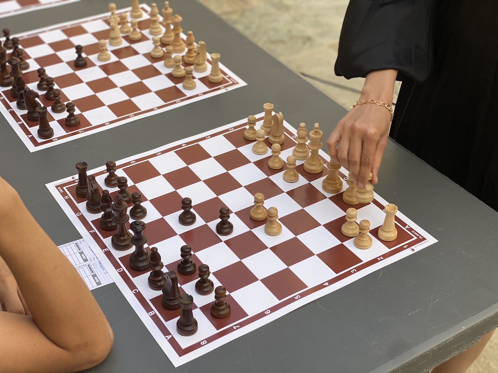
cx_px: 249
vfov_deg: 28.0
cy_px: 186
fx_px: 748
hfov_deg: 36.8
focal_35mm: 52
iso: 20
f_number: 2
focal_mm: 6
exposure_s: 1/320
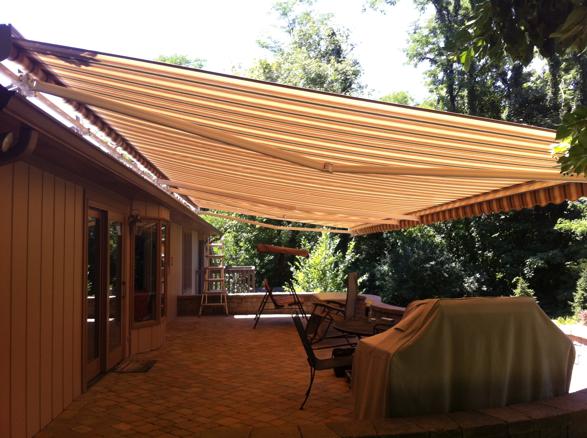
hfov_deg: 52.7
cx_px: 294
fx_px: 593
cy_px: 219
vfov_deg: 40.6
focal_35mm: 35
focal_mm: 3.85
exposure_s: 1/219
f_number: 2.8
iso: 80
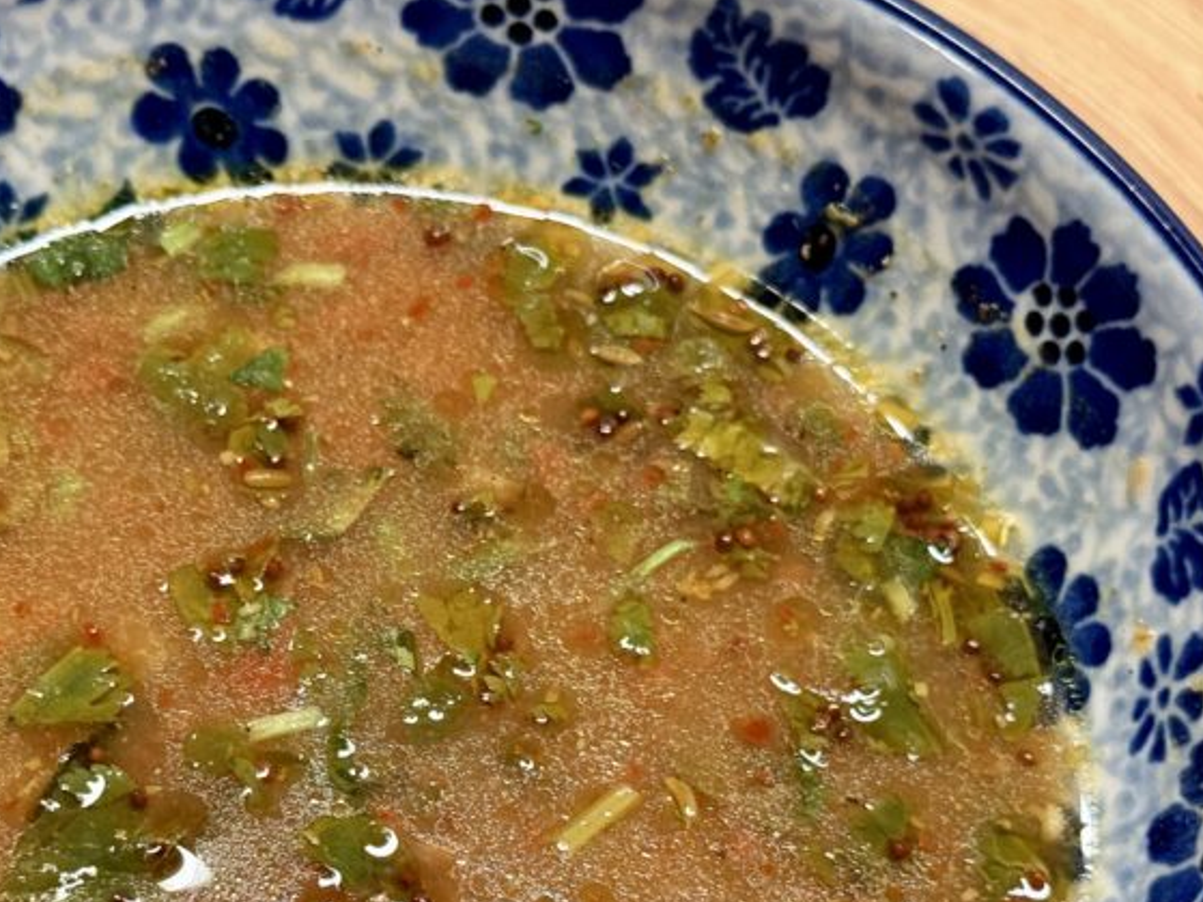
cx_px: 402
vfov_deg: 16.7
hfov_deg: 22.2
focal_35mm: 88
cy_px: 708
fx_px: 3058
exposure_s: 1/40
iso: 250
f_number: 1.78
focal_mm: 6.76
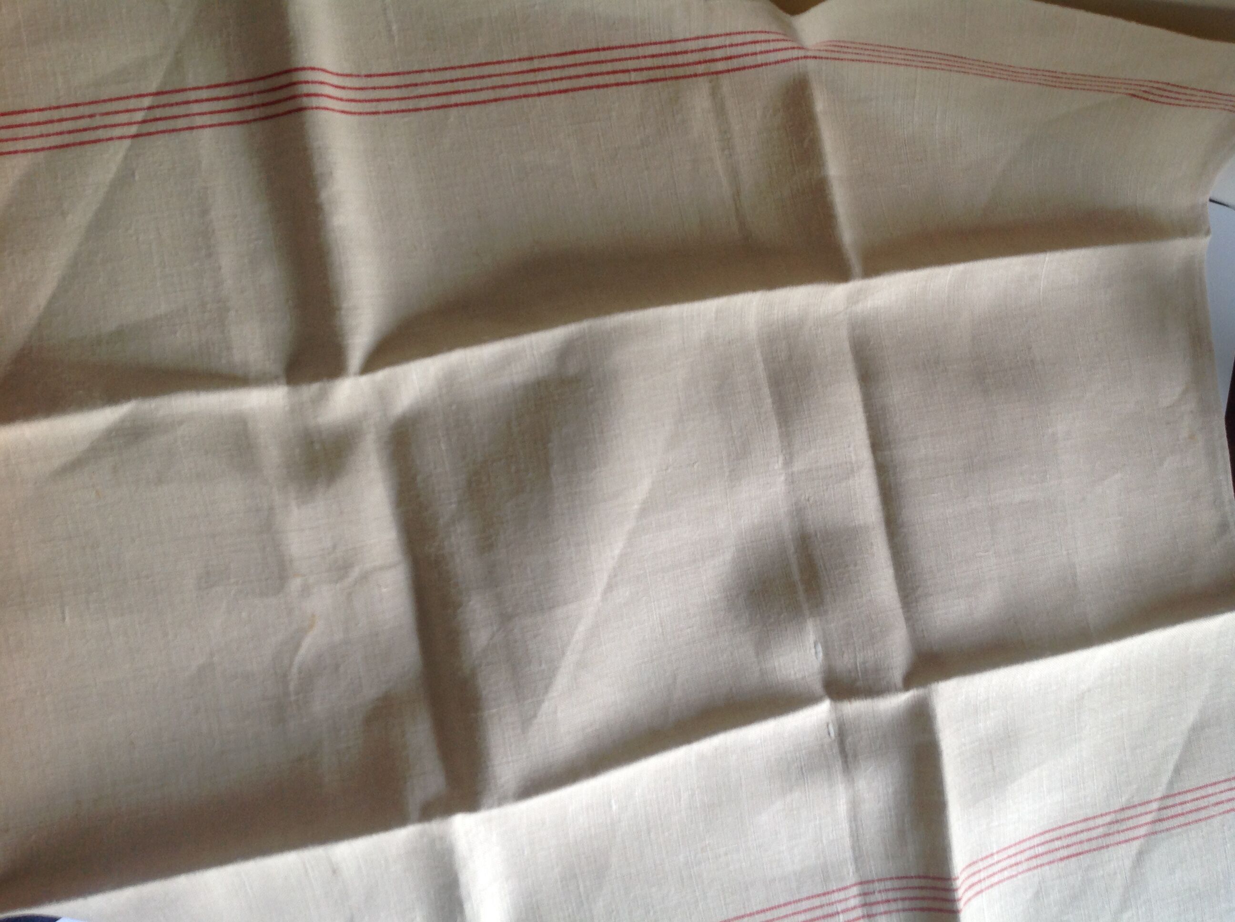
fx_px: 1247
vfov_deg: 40.6
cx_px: 618
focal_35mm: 35
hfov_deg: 52.7
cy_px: 461
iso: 64
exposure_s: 1/24
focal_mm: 4.28
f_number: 2.4
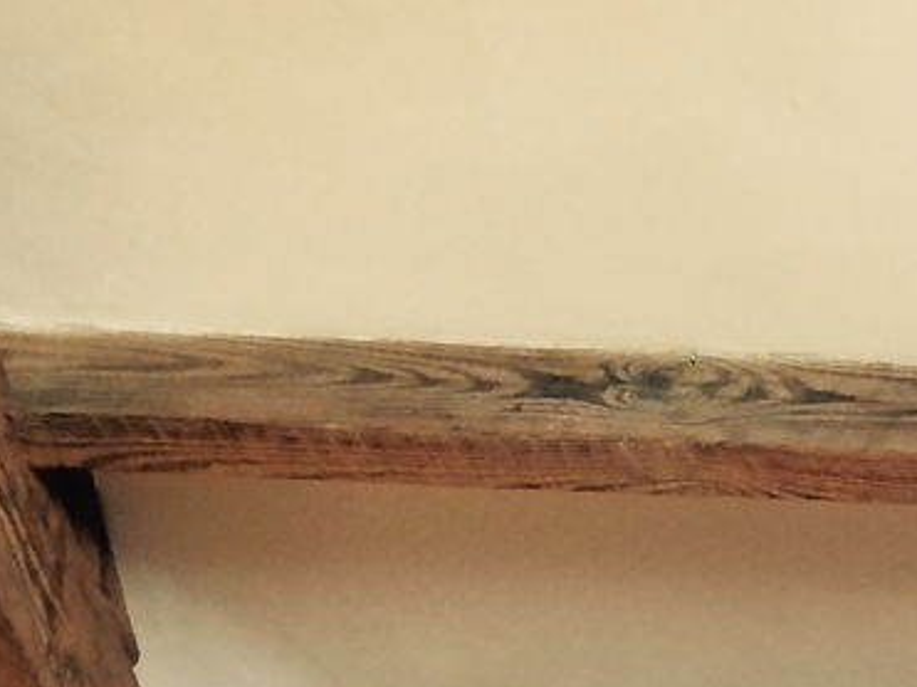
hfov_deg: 14.4
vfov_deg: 11.0
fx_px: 3310
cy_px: 1283
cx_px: 1493
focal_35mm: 125
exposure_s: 1/33
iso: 125
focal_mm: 4.15
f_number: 2.2
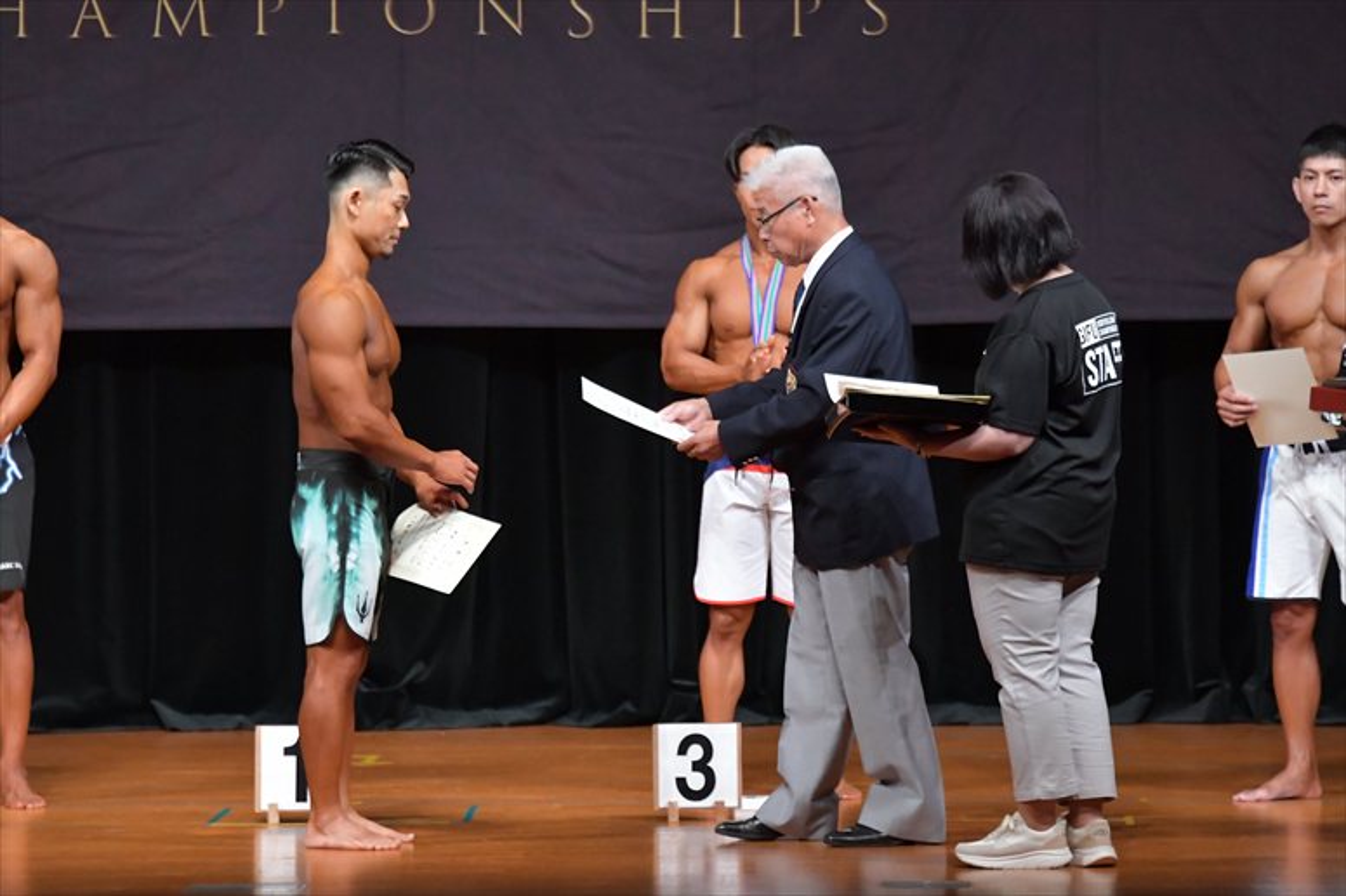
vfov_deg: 5.4
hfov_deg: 8.1
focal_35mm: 255
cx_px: 673
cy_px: 448
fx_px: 9530
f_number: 5.6
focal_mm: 170
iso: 5000
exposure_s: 1/400
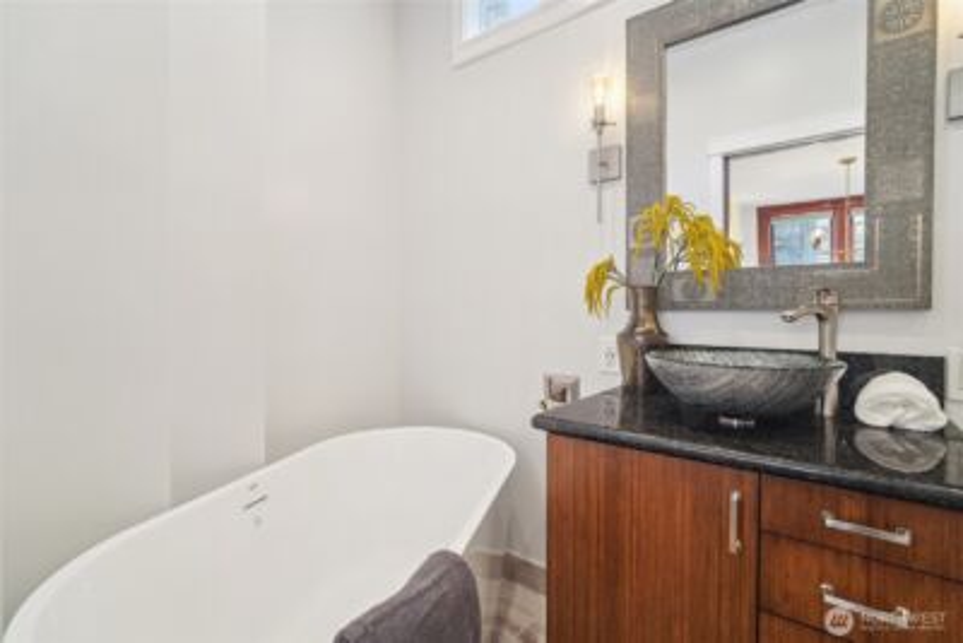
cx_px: 482
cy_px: 322
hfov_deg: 96.7
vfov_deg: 73.8
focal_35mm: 16
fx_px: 428
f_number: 8
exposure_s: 1/40
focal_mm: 16
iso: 1600
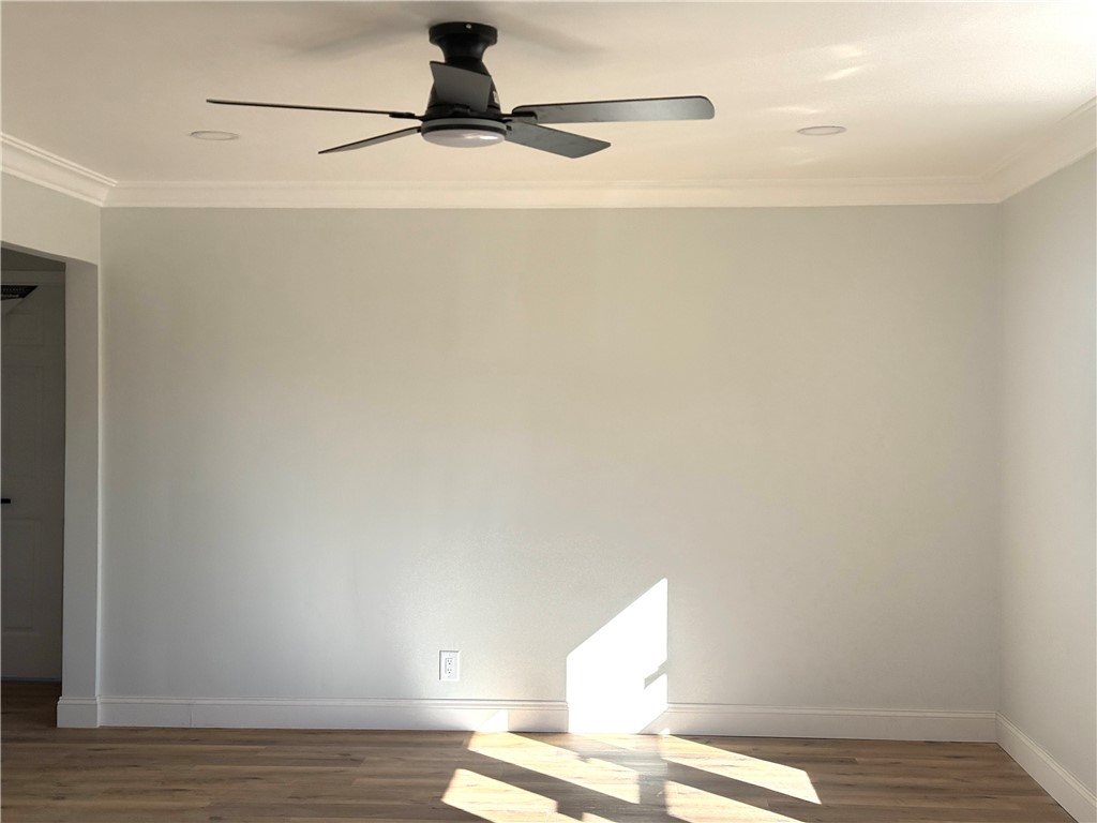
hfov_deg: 39.7
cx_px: 548
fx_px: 1521
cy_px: 412
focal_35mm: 48
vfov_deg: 30.3
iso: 100
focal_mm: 6.76
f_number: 1.78
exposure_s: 1/975
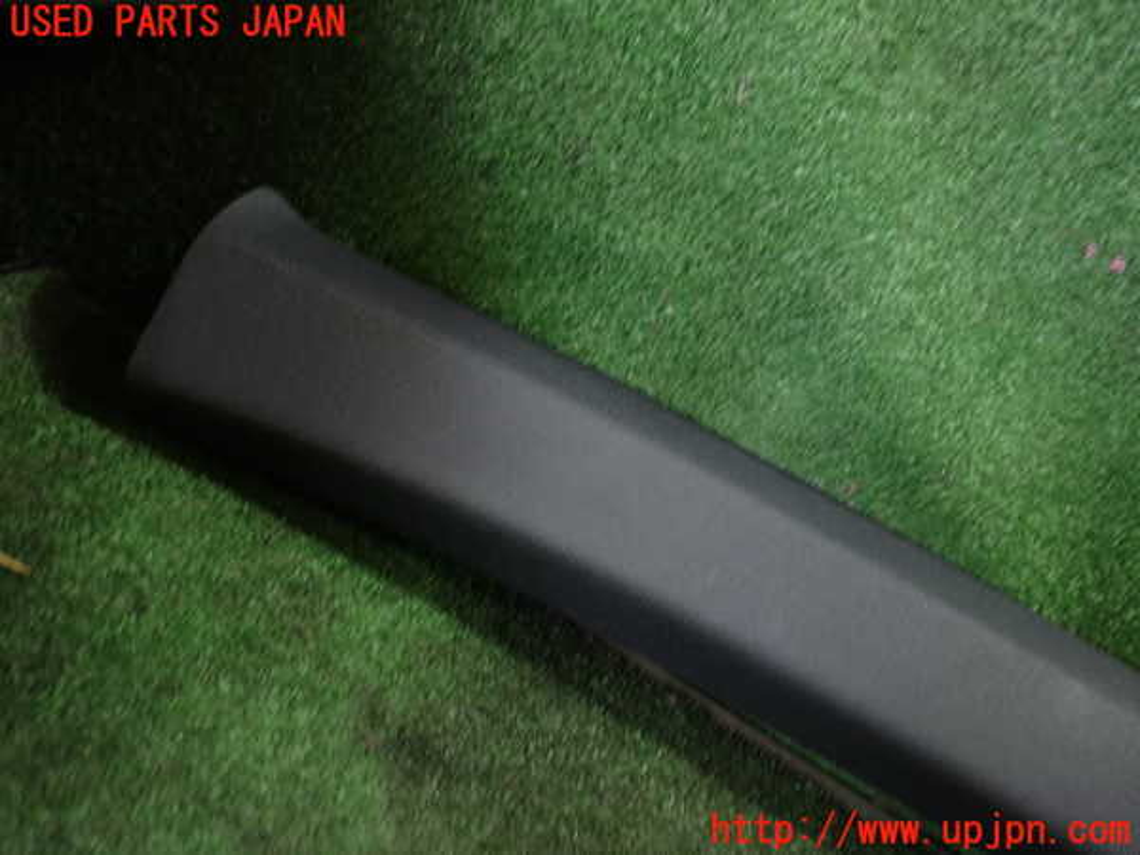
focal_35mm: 30
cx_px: 570
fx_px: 988
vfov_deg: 46.8
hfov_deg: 60.0
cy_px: 428
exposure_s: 1/30
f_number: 2.3
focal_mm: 5.4
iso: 200
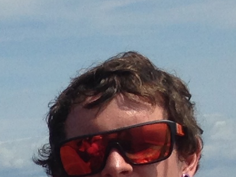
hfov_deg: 6.9
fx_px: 1719
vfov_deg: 5.5
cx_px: -520
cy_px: 557
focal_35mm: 252
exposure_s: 1/2262
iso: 50
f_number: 2.4
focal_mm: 4.12
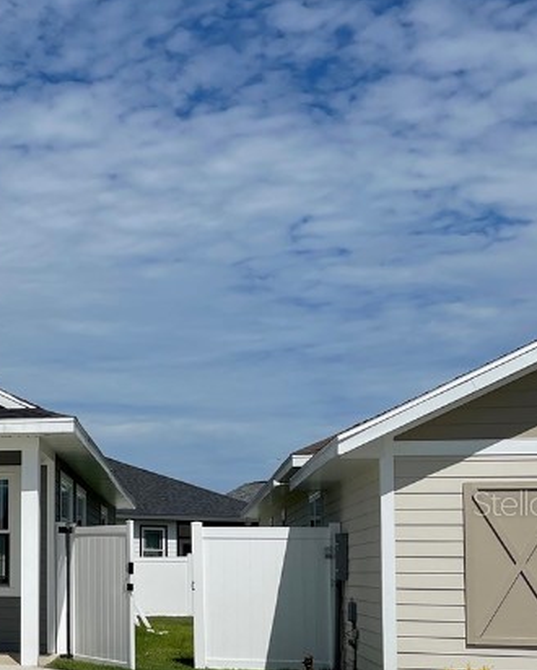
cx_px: -207
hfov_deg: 21.4
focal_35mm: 63
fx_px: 1251
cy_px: 502
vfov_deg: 29.5
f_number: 1.6
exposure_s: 1/10000
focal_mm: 5.1
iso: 32
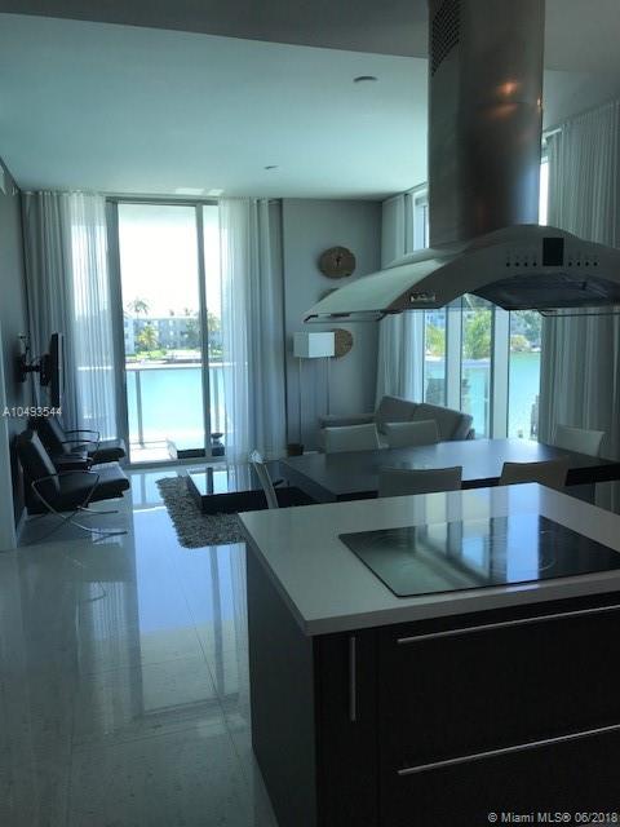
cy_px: 414
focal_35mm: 28
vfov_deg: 63.4
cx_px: 310
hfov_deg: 49.7
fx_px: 669
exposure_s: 1/267
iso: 20
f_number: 1.8
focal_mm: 3.99
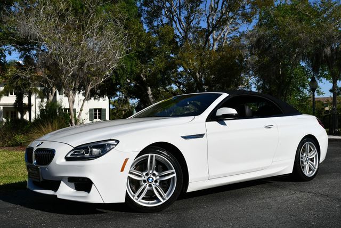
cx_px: 170
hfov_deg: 48.4
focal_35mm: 40
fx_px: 379
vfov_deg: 33.5
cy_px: 114
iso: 100
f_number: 10
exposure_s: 1/400
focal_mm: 20
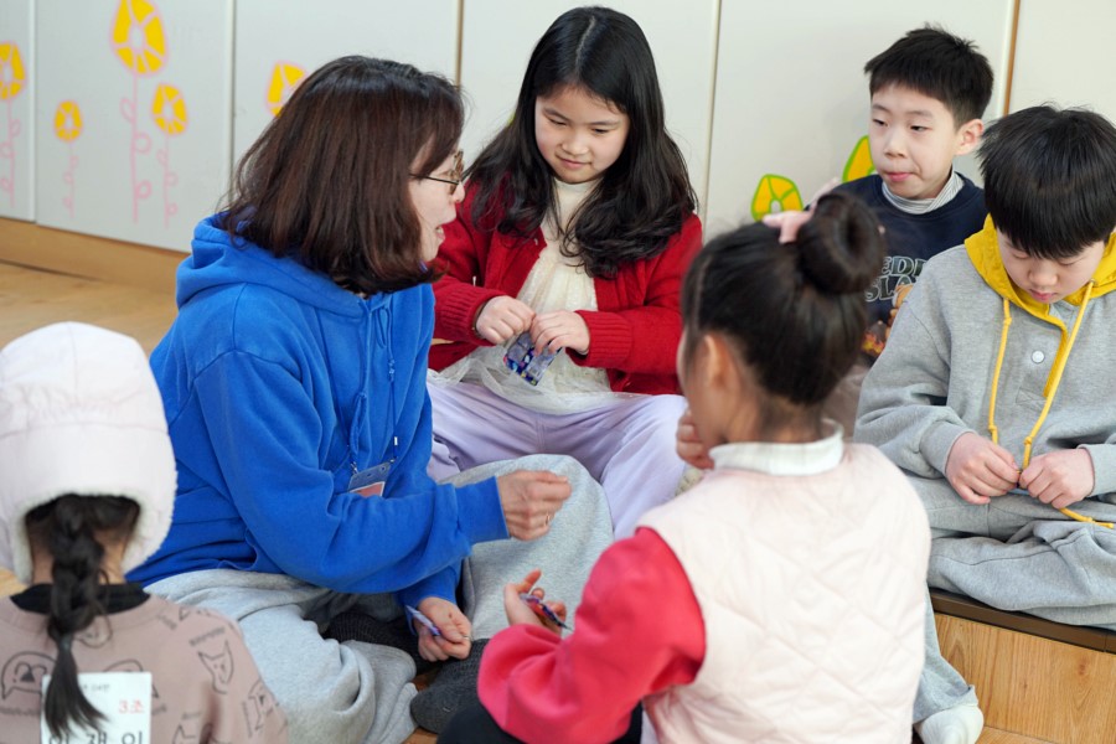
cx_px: 558
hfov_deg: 28.8
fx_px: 2170
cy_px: 372
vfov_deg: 19.5
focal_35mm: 70
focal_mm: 70
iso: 1250
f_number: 4
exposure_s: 1/160
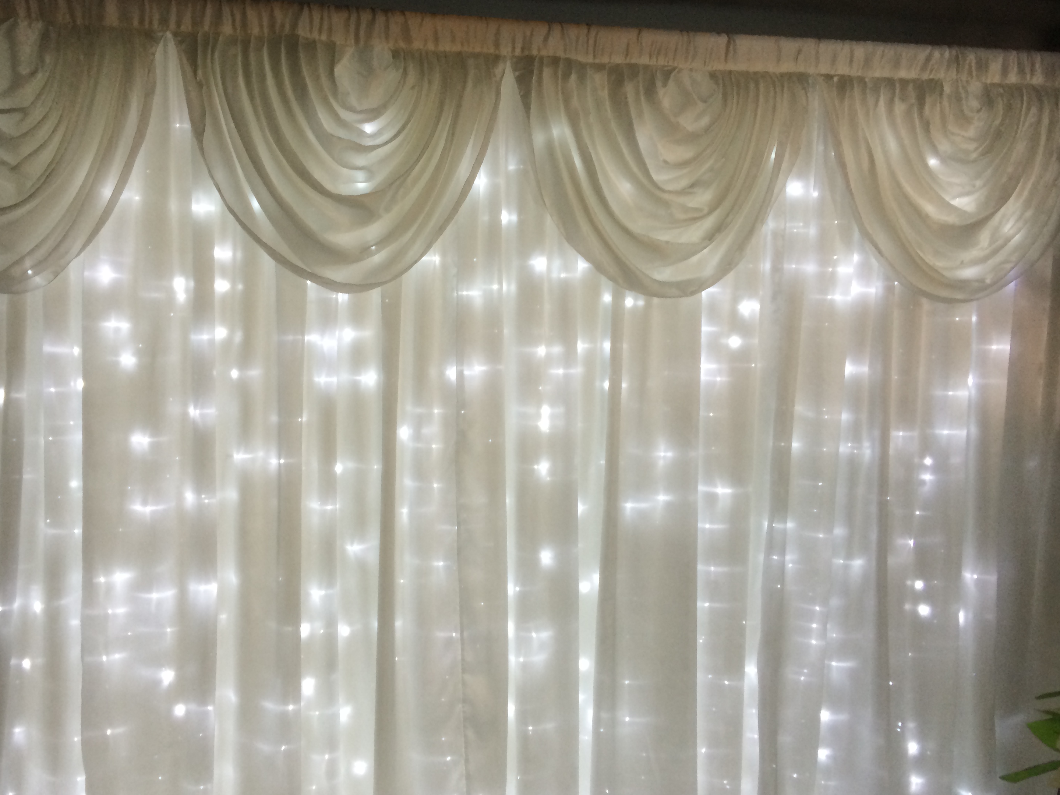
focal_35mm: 34
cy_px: 386
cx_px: 467
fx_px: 1041
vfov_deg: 41.8
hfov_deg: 53.8
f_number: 2.2
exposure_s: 1/33
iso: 125
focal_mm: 4.12
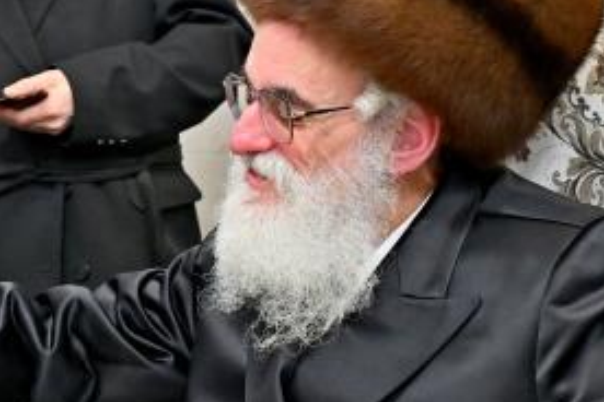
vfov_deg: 13.4
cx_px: 31
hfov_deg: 19.9
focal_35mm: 100
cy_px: -29
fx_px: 1678
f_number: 4
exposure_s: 1/200
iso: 640
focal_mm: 27
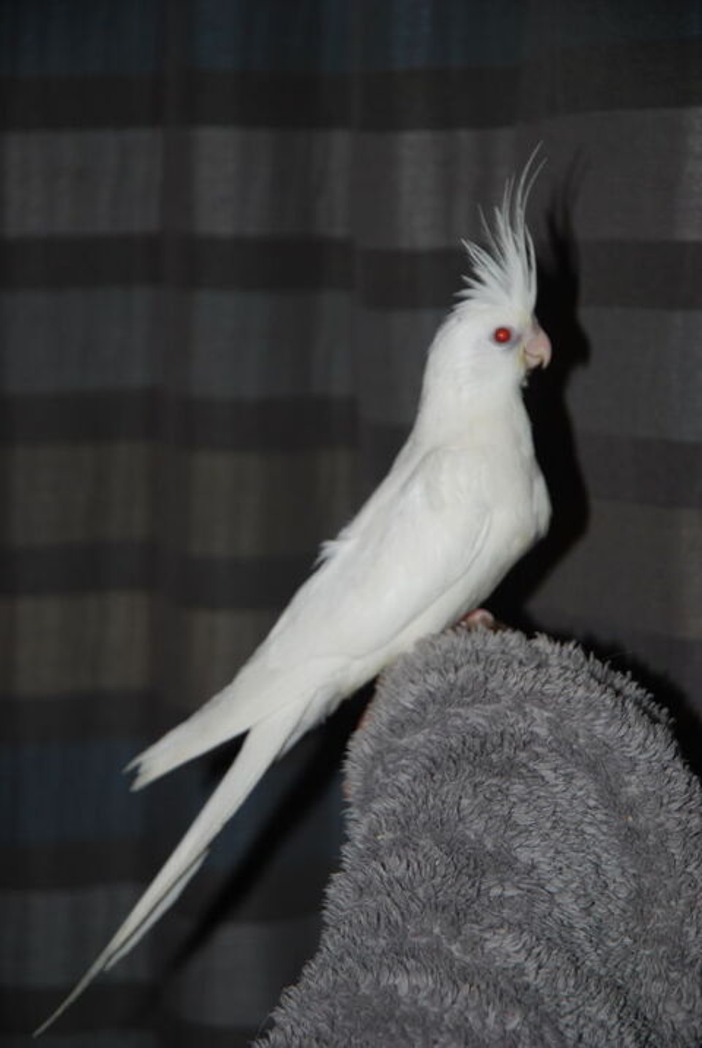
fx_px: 3062
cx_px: 351
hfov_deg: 13.1
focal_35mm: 105
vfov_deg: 19.4
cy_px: 524
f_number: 4.5
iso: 200
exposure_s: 1/60
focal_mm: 70
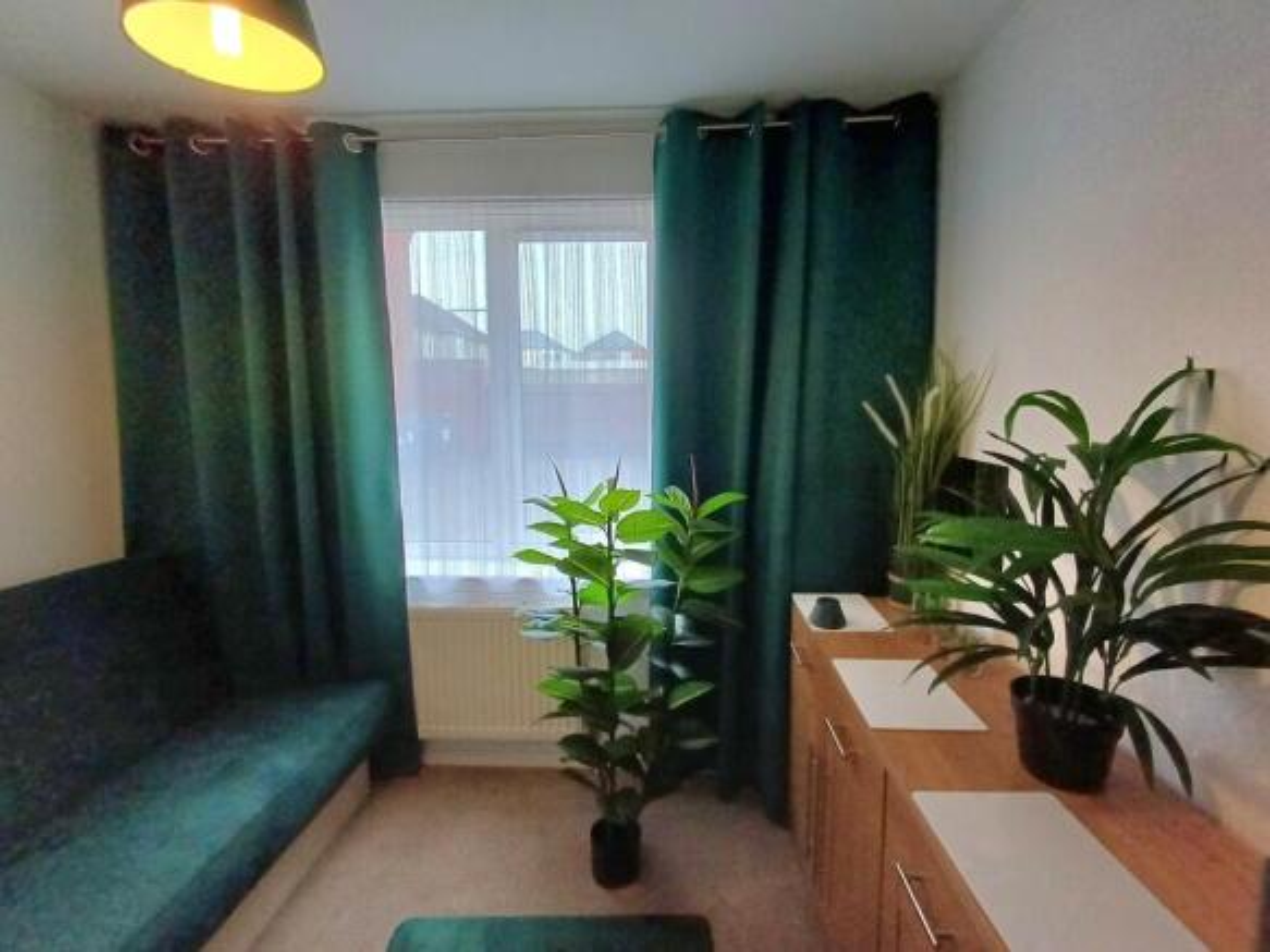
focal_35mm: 16
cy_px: 476
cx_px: 635
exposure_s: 1/50
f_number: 2.2
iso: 125
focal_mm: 1.64
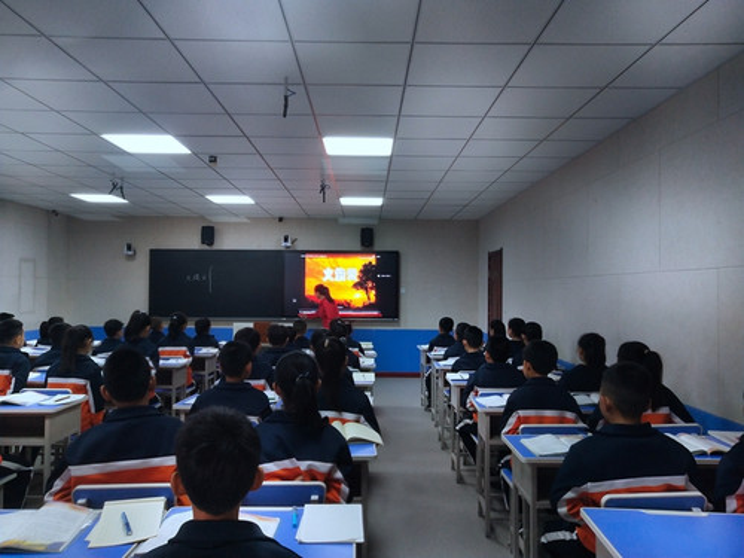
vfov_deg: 46.8
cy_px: 279
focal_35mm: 30
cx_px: 372
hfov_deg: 60.0
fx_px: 645
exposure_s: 1/50
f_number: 1.8
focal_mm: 3.95
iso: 349
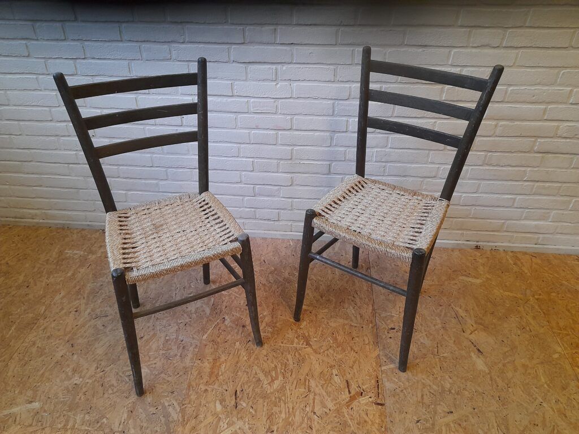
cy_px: 217
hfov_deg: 69.4
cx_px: 290
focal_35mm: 25
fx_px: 418
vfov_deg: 54.9
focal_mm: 4.6
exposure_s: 1/50
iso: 320
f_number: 2
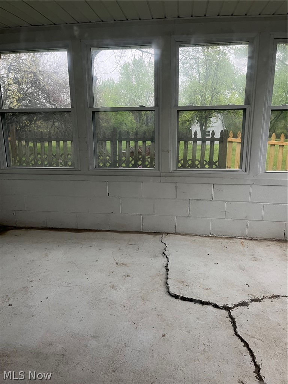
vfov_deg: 67.3
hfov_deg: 53.1
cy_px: 192
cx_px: 144
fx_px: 288
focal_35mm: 26
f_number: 1.6
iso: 125
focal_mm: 5.1
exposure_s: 1/60
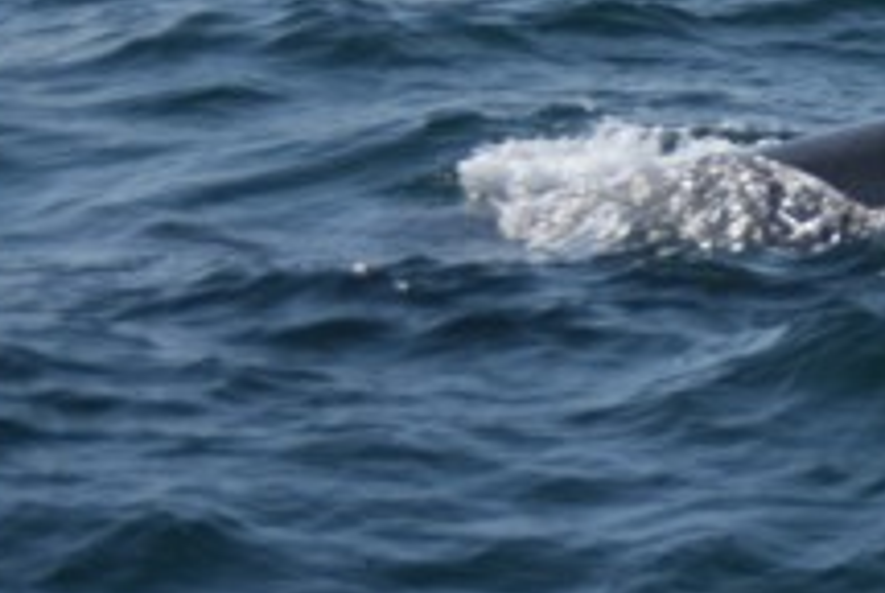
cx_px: 2161
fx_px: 14450
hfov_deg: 3.5
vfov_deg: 2.3
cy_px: 140
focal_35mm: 587
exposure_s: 1/4000
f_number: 4.5
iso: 200
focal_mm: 78
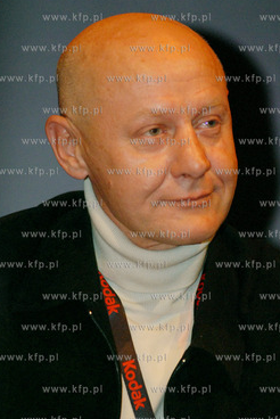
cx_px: 145
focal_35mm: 326
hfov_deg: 4.2
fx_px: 3796
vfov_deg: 6.3
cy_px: 202
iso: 1250
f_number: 2.8
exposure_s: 1/320
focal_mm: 200
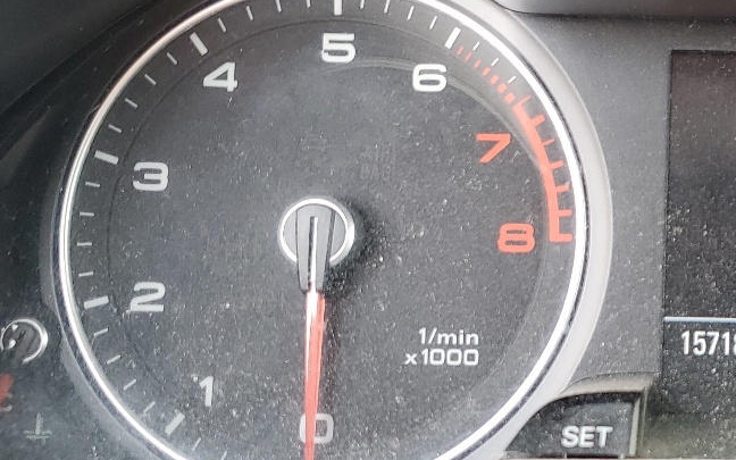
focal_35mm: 68
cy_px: 122
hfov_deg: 27.8
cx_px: 791
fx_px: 1364
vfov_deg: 19.0
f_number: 1.5
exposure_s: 1/60.2
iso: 51
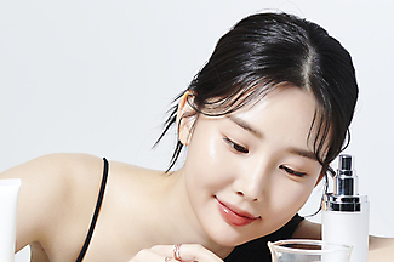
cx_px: 76
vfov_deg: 7.1
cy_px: 123
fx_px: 2121
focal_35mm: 194
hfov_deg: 10.6
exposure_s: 1/125
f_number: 13
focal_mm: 105
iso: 64
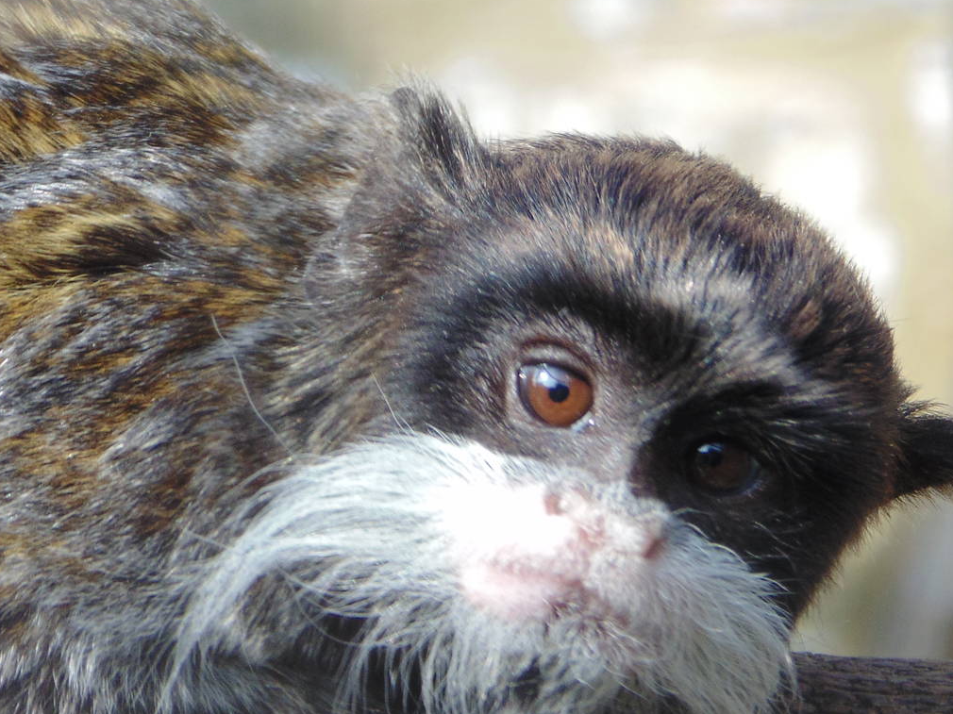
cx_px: 580
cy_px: 499
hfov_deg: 5.3
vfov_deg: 4.0
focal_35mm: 374
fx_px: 10294
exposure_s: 1/125
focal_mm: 42.3
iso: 100
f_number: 5.6
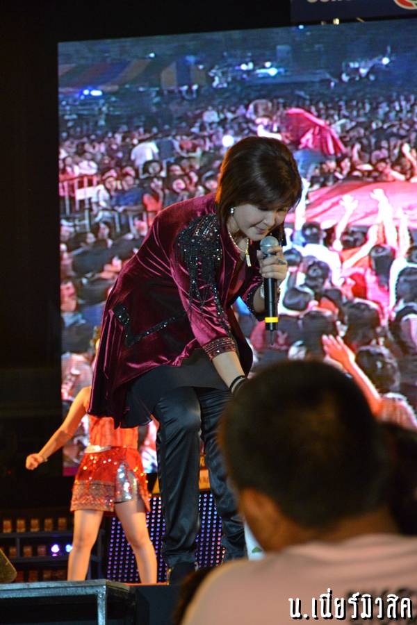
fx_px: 2736
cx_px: 208
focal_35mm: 158
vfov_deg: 13.0
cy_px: 312
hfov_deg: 8.7
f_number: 5.6
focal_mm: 105
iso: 3200
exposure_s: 1/125
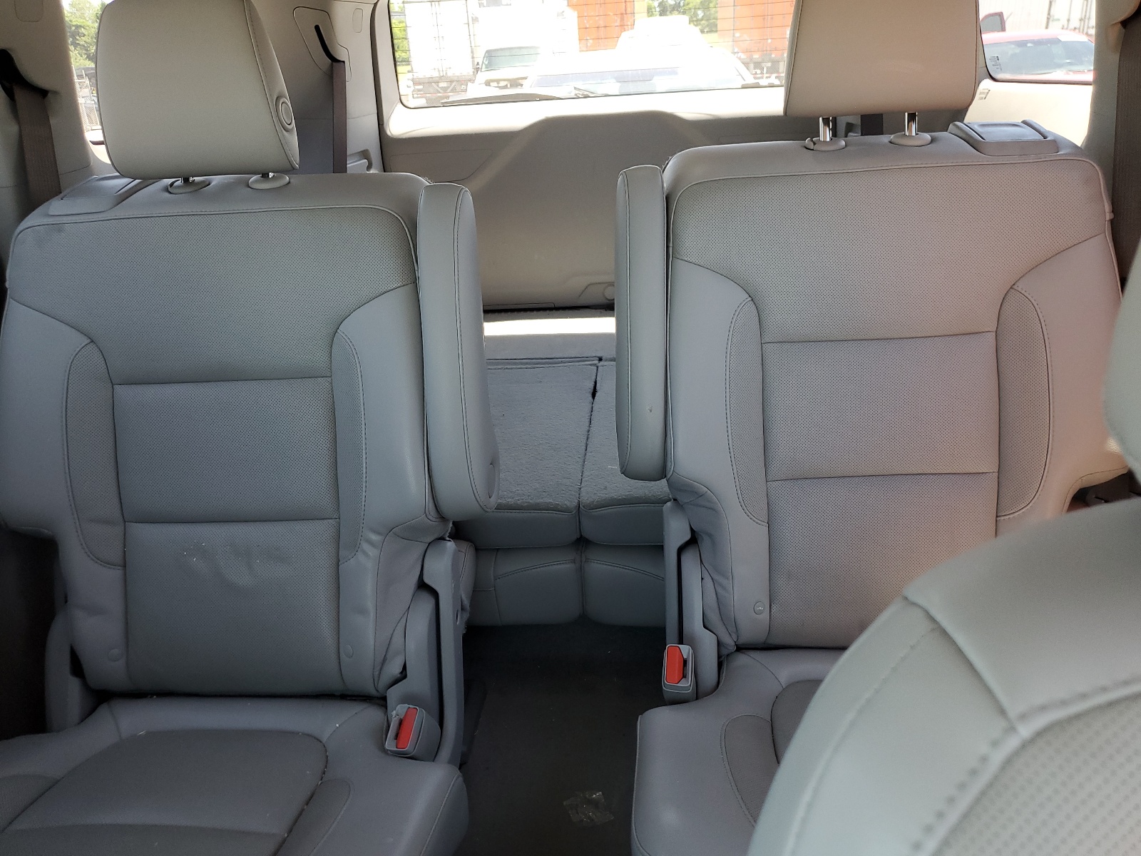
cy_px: 428
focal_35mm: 26
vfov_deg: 53.1
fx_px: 857
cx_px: 570
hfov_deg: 67.3
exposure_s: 1/120
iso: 77
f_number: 1.5
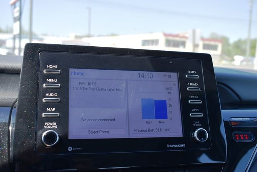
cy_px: 86
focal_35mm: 39
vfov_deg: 34.2
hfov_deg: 49.5
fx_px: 278
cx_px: 128
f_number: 5.6
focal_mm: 26
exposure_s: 1/250
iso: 200
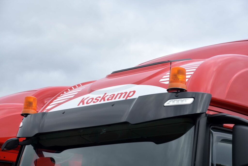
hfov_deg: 23.9
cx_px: 124
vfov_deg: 16.1
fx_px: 586
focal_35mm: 85
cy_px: 83
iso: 400
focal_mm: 85
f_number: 5.6
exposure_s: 1/500
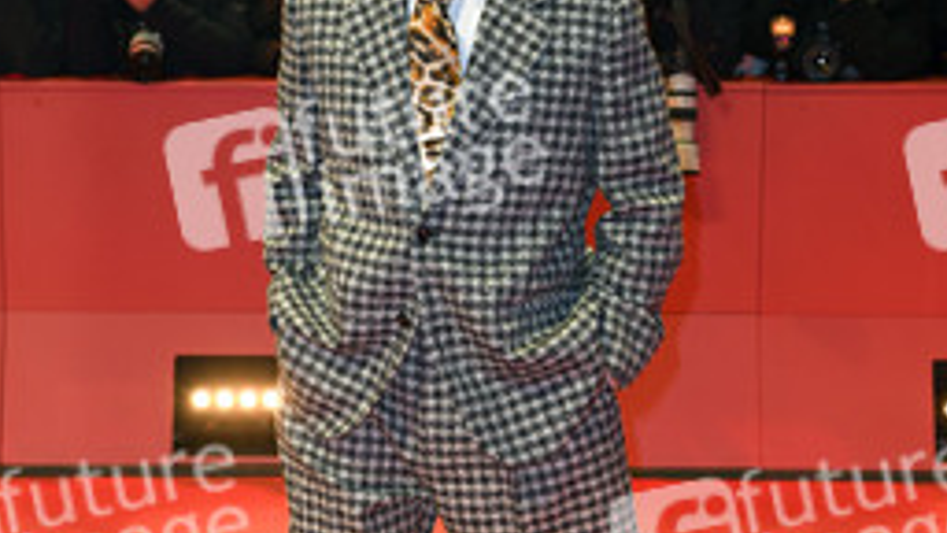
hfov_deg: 25.0
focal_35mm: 85
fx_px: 2134
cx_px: 462
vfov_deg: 14.2
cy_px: 348
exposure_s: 1/250
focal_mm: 52
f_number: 4.5
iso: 800
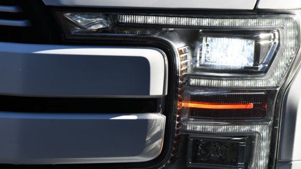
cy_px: 102
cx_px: 173
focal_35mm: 249
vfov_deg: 4.9
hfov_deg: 8.7
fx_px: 1987
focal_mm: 130
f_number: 8
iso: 180
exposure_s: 1/250
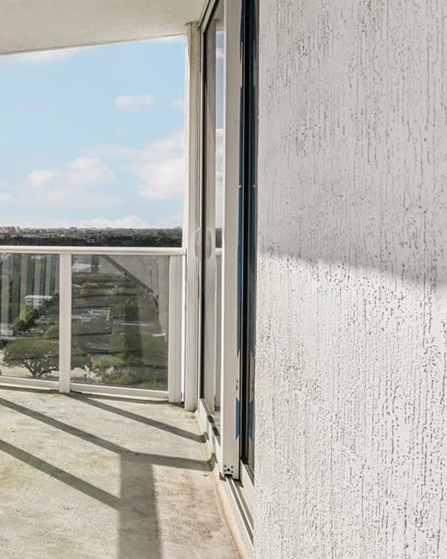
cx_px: -139
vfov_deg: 50.1
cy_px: 236
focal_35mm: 36
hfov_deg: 31.4
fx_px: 596
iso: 100
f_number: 22
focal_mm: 16
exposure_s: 1/125
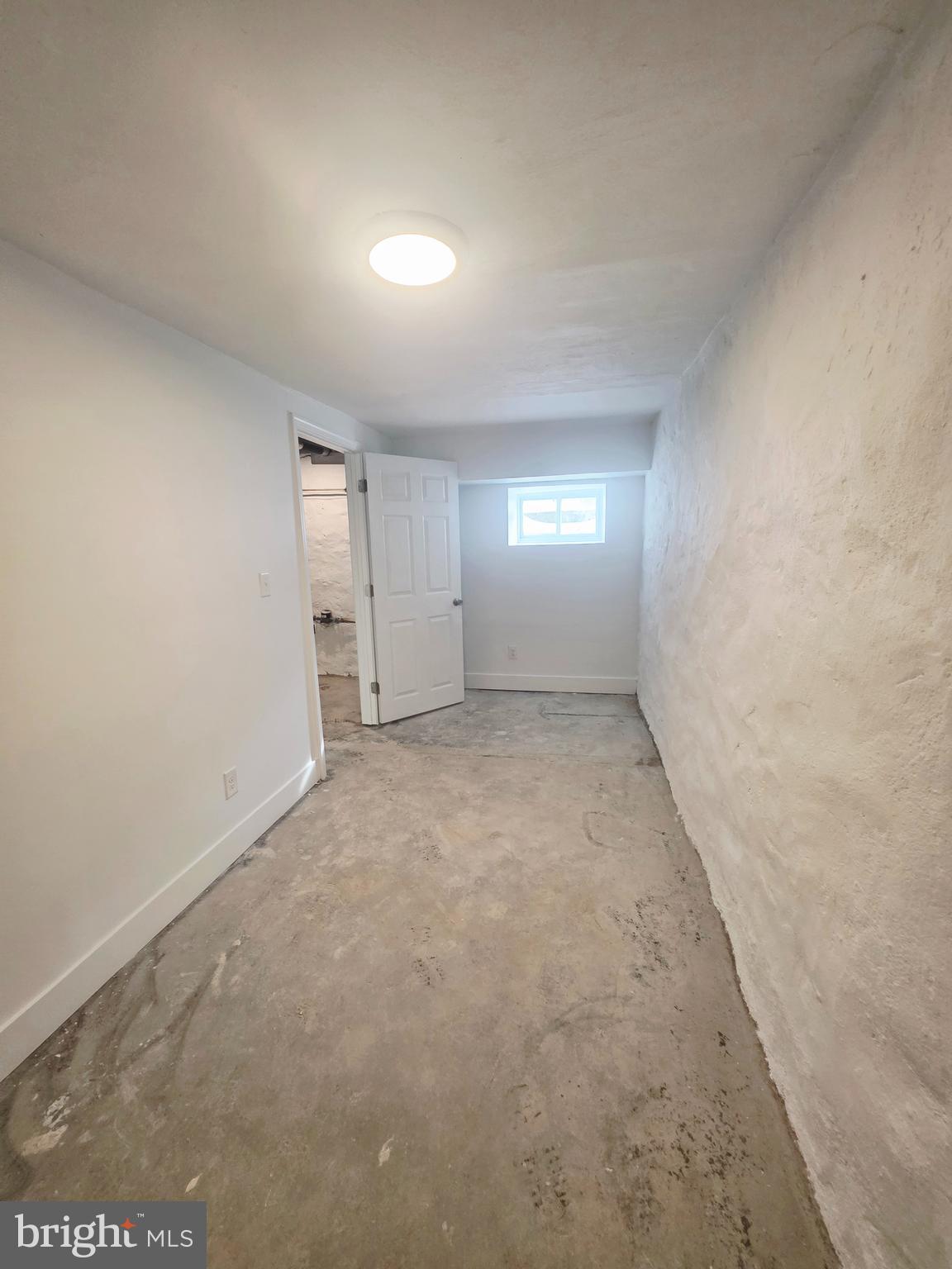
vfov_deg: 106.2
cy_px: 634
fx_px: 477
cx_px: 476
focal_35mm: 13
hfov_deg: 89.9
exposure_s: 1/120
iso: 160
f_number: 1.9
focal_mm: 2.2
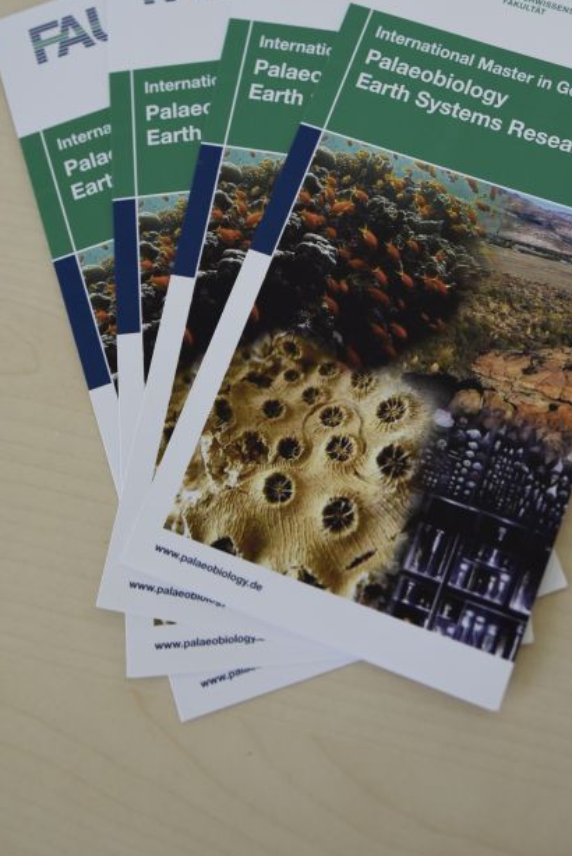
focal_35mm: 70
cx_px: 354
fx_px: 1666
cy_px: 183
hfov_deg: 19.4
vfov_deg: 28.3
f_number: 3.5
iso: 800
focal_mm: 42
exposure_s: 1/60
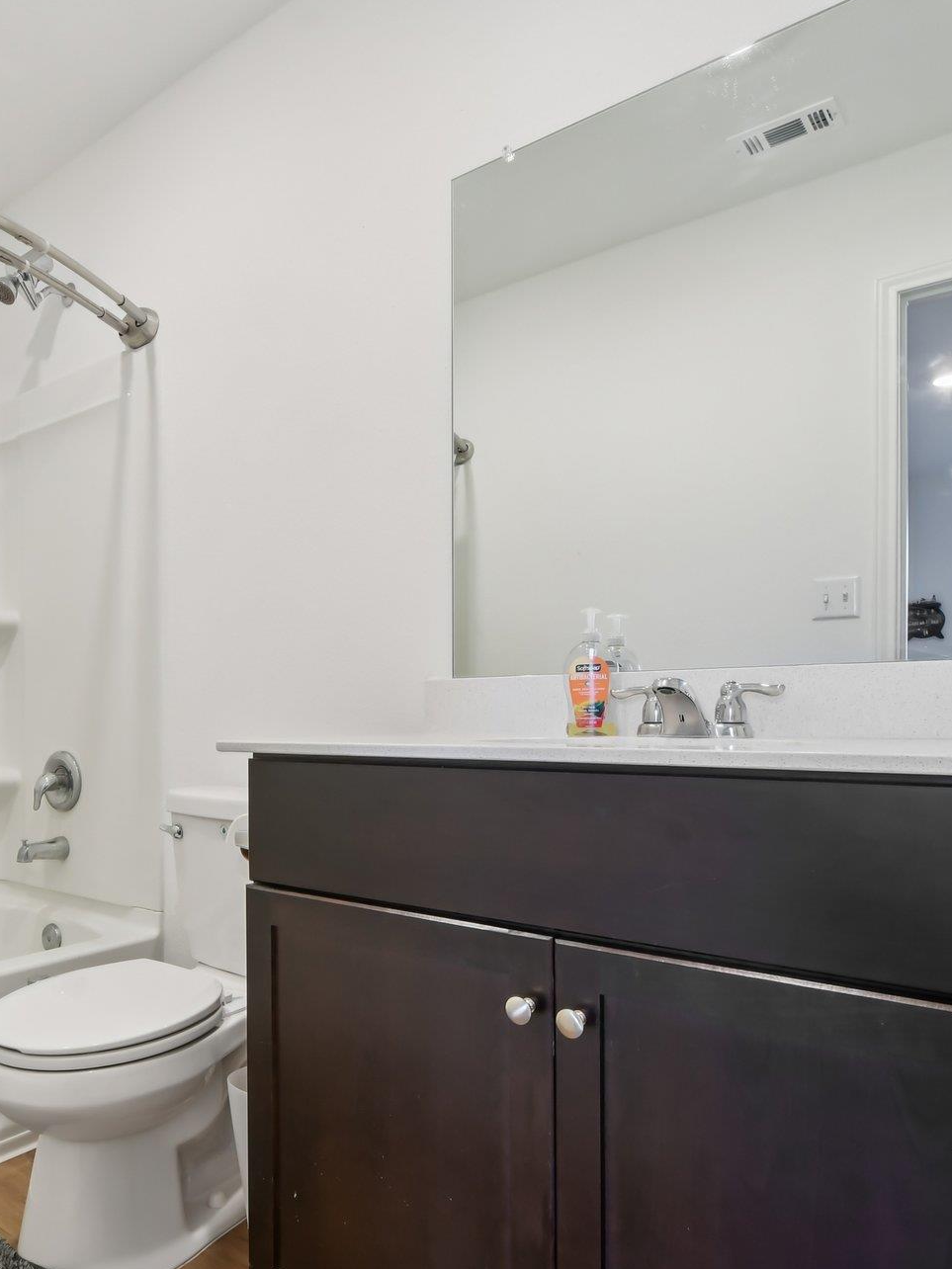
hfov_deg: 56.9
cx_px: 279
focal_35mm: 23
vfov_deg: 73.9
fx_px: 843
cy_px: 666
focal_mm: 10
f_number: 8
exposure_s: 1/13
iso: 400
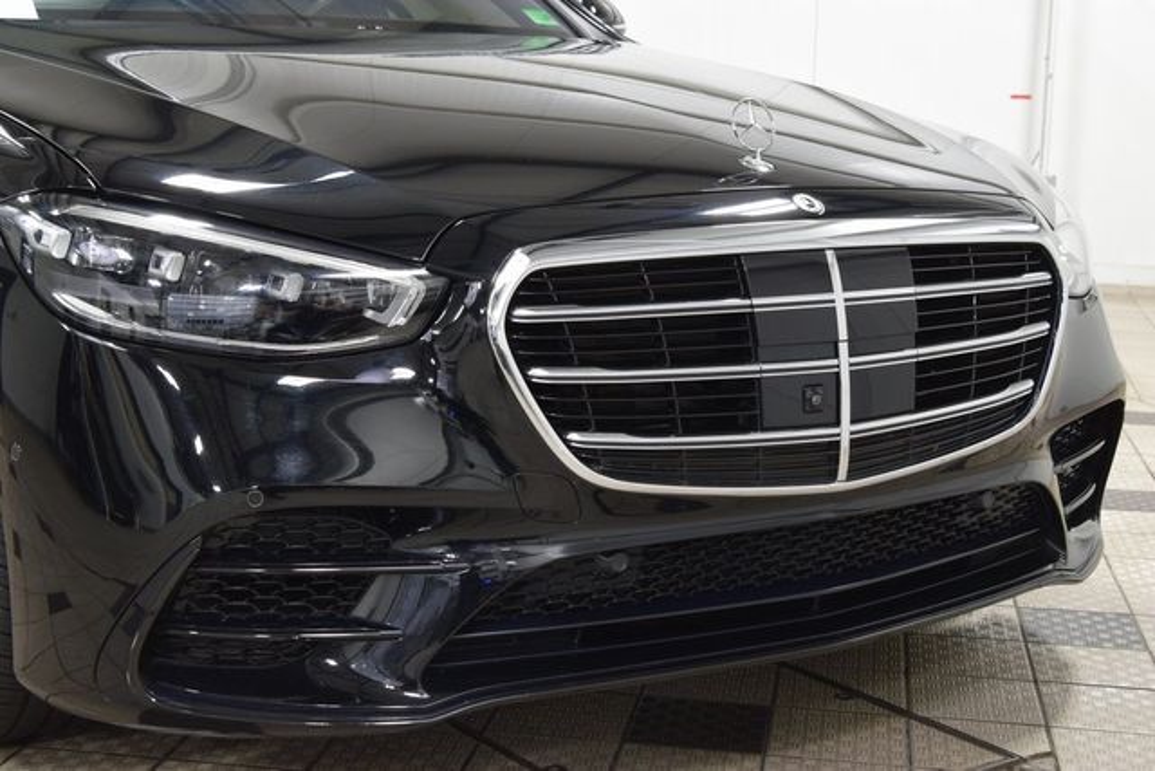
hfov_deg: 35.0
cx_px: 578
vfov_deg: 23.8
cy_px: 386
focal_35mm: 57
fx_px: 1829
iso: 900
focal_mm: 38
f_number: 6.3
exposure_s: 1/15
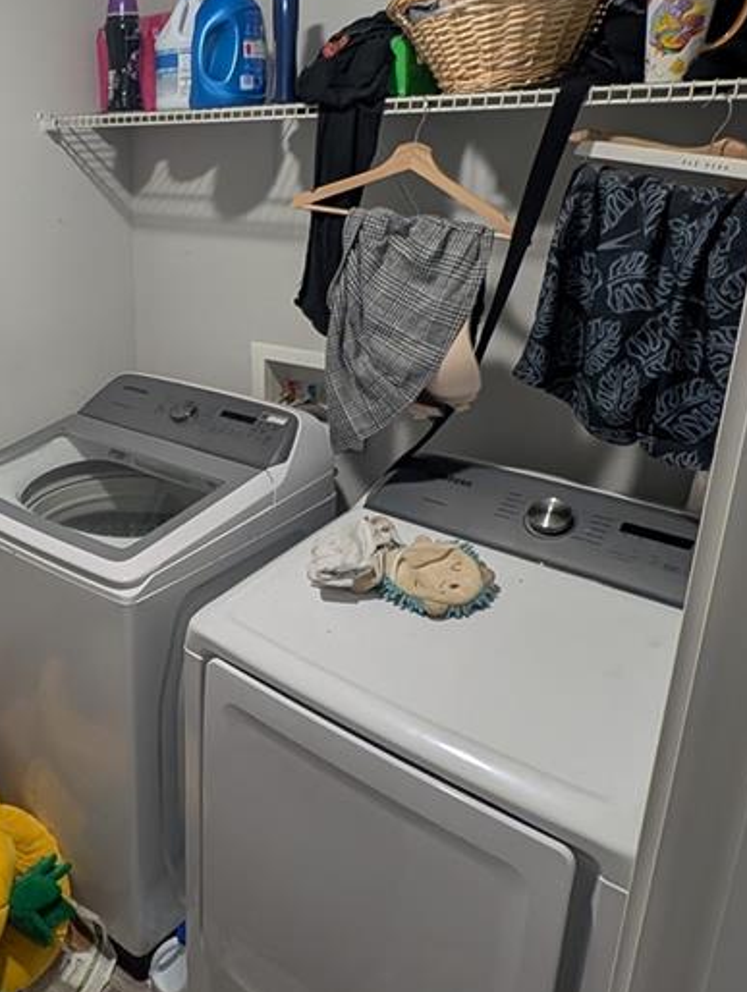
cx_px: 84
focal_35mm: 28
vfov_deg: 63.0
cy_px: 417
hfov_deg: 45.5
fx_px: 804
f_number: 1.95
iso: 107
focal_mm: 2.23
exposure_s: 1/60
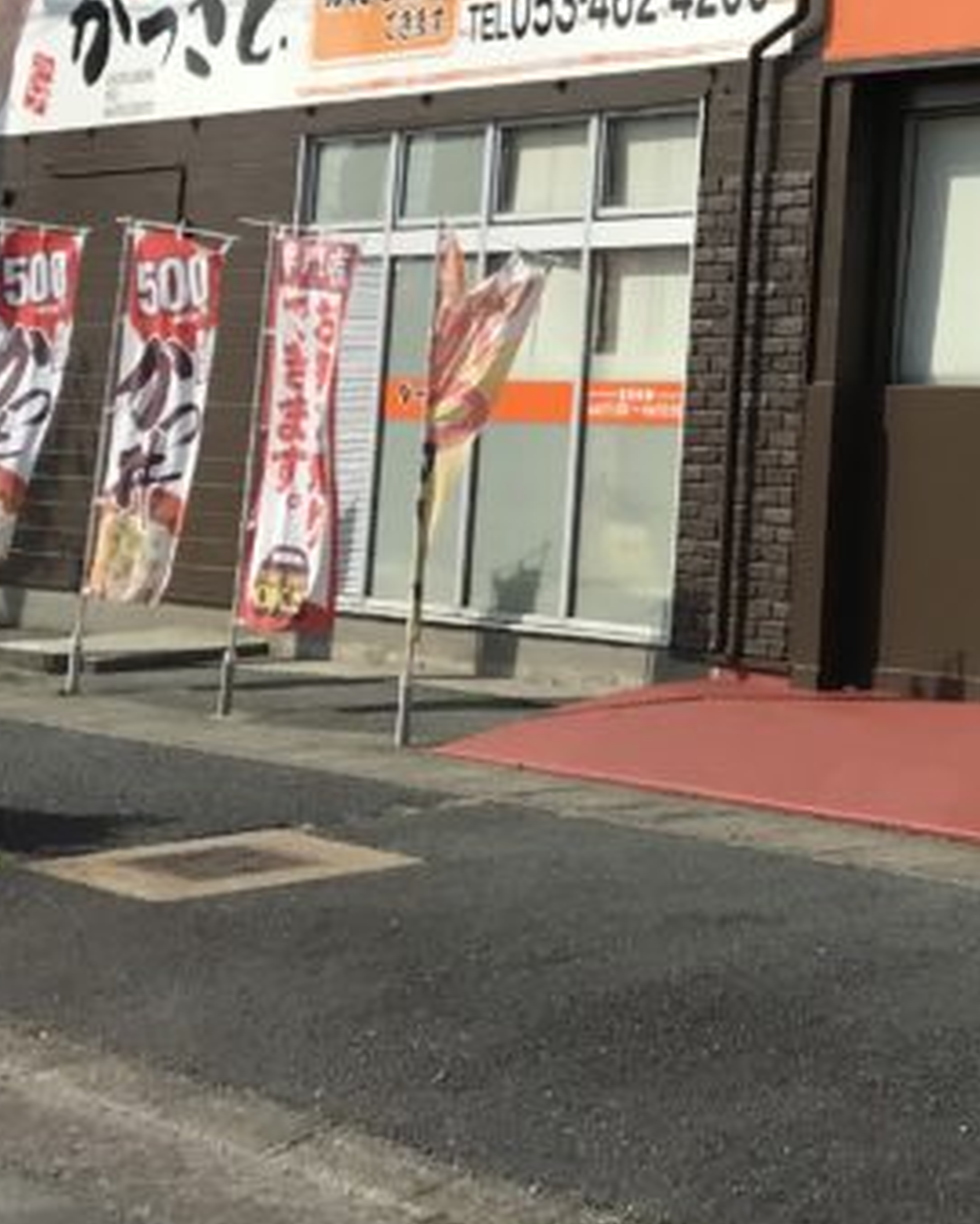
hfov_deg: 16.5
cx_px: 1568
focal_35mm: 83
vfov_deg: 21.7
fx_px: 3006
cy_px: -138
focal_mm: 3.99
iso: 20
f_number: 1.8
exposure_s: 1/3195
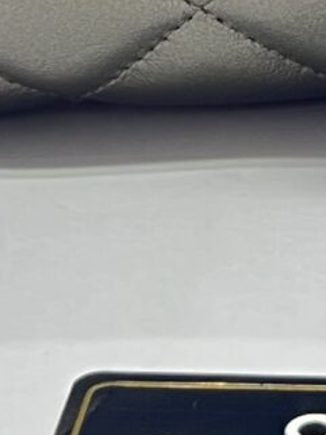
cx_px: 509
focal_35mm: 207
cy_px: -488
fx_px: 2603
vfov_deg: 8.9
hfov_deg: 7.0
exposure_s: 1/50
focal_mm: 5.7
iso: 80
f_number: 1.5
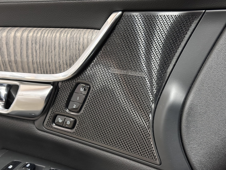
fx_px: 313
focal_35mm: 48
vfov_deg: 30.3
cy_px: 85
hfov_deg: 39.7
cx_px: 113
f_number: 1.78
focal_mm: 6.86
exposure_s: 1/30
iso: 640
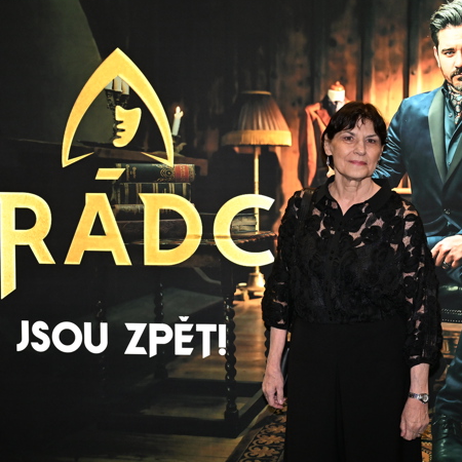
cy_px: 230
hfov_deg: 28.6
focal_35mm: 60
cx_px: 256
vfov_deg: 28.6
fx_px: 906
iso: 3200
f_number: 5.6
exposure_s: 1/125
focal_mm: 46
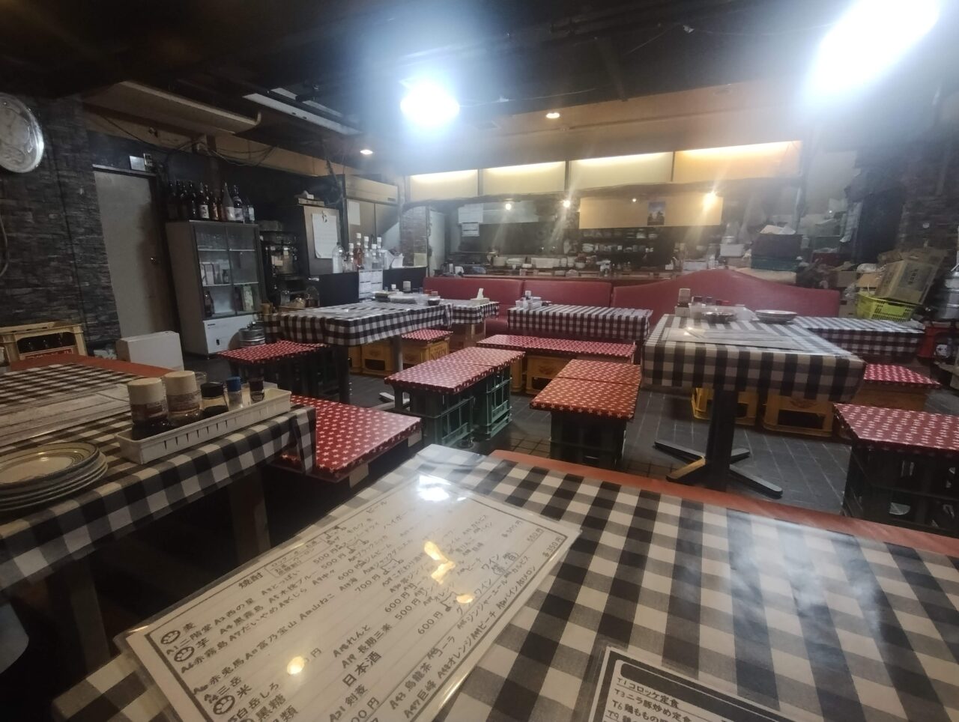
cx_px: 480
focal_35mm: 16
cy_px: 361
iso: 363
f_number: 2.2
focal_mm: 1.66
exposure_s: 1/40
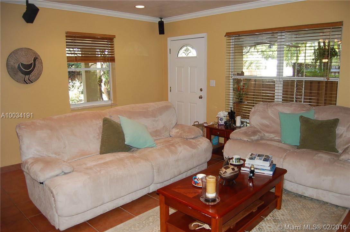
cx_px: 175
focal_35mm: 27
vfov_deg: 47.8
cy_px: 116
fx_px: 262
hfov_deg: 67.5
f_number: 3.5
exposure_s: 1/60
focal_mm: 18
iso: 400
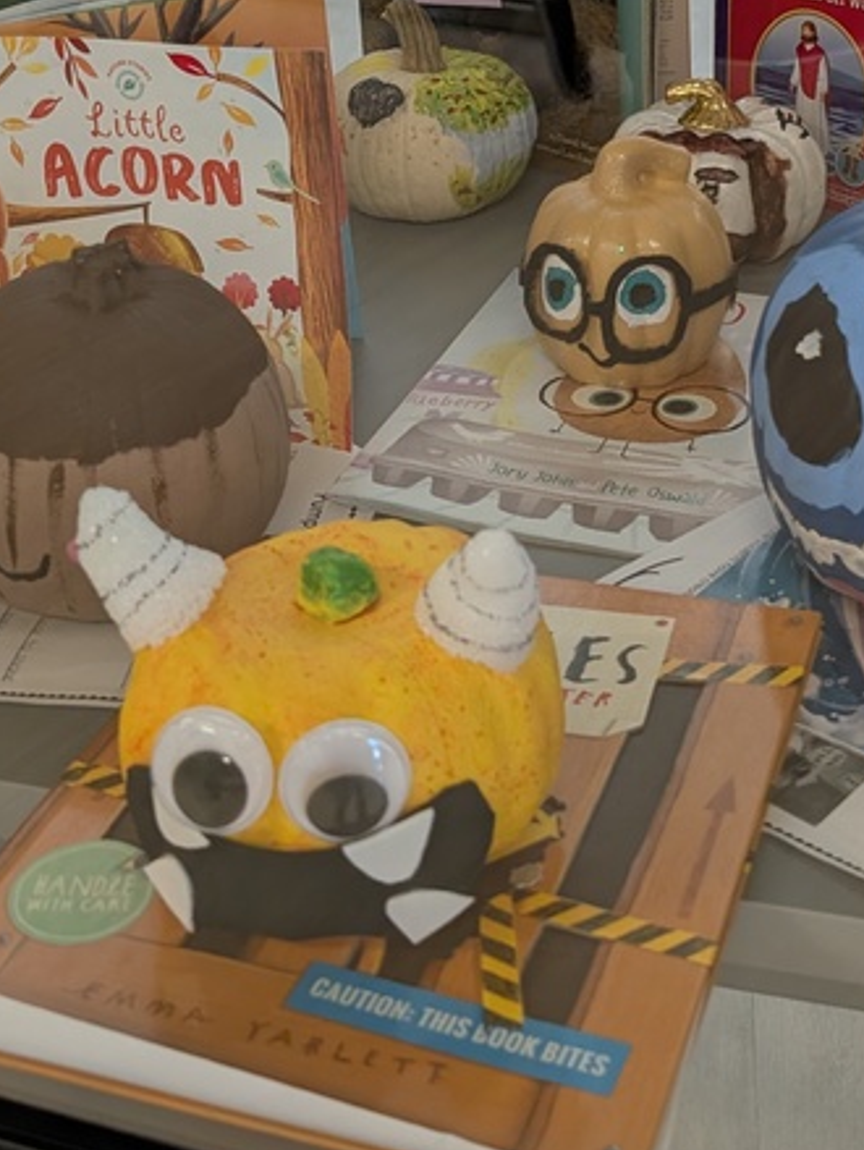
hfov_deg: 26.1
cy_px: 202
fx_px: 1861
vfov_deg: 33.2
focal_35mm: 56
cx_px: 522
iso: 173
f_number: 1.68
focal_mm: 6.9
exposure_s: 1/171
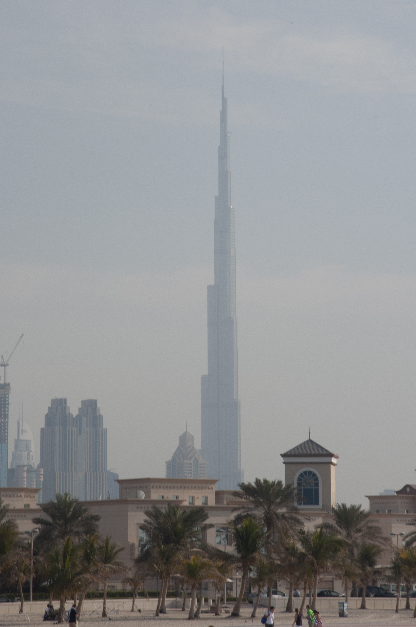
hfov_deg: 8.7
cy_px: 314
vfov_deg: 13.1
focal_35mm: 158
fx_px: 2737
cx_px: 208
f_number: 29
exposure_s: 1/50
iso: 200
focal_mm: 105
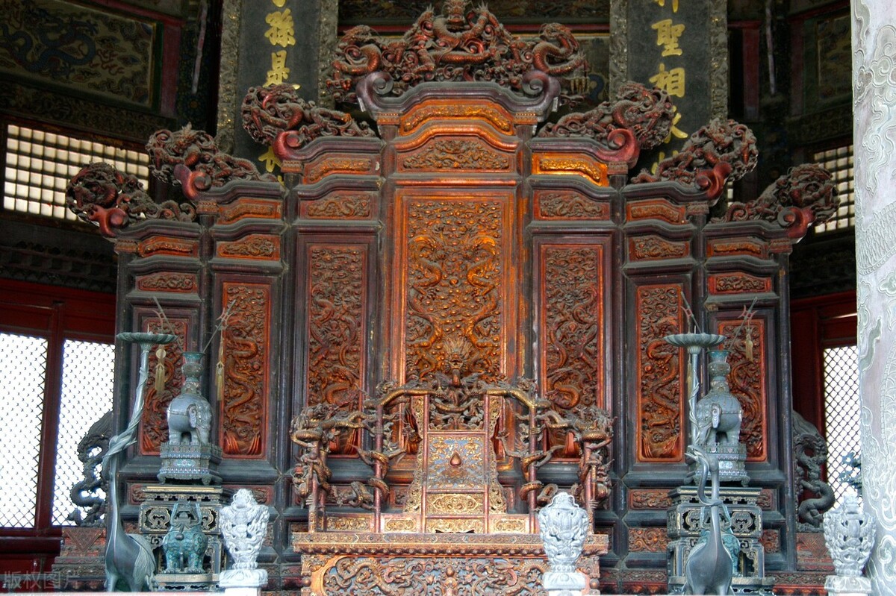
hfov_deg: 33.4
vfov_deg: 22.6
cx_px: 448
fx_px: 1493
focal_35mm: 60
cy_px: 298
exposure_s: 1/13
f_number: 4.5
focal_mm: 40
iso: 400
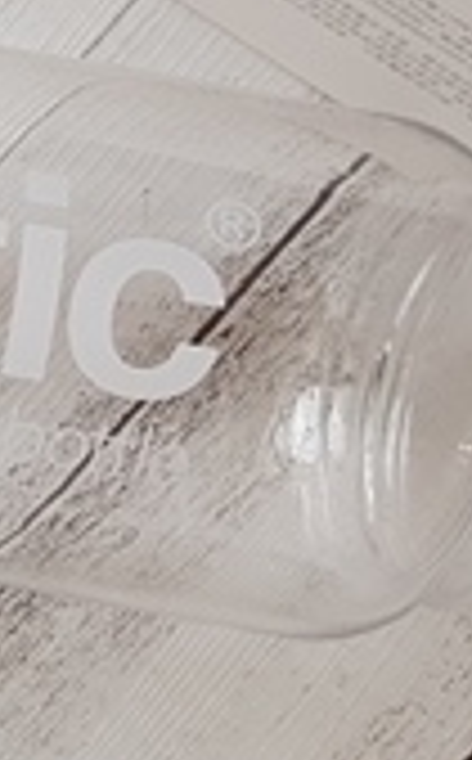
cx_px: -616
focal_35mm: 103
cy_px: 407
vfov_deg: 20.2
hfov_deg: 10.9
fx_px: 2129
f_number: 1.7
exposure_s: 1/60
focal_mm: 4.3
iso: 64
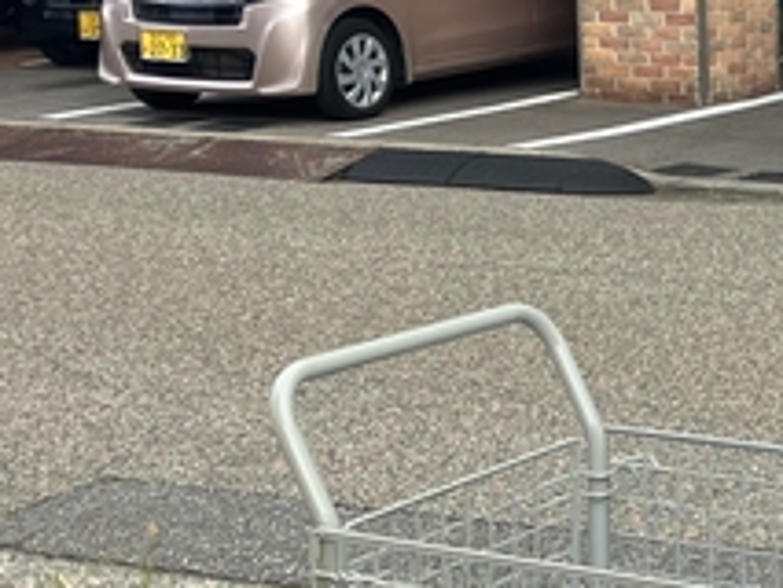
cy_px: 301
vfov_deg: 14.1
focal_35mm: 105
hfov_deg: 17.5
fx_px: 2376
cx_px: 1040
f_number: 1.8
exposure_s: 1/534
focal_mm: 3.99
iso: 32
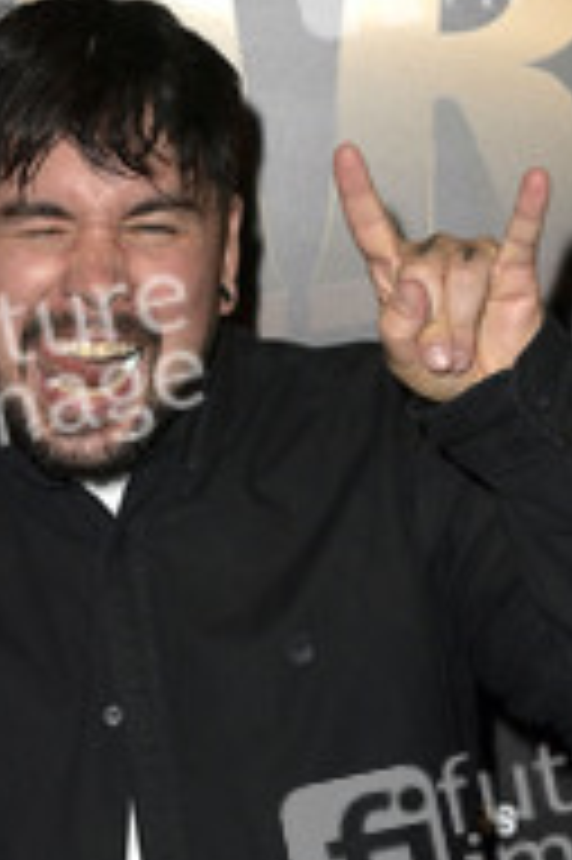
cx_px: 104
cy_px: 608
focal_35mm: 138
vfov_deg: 14.8
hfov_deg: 9.9
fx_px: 3295
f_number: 5
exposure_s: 1/200
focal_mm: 66
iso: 640
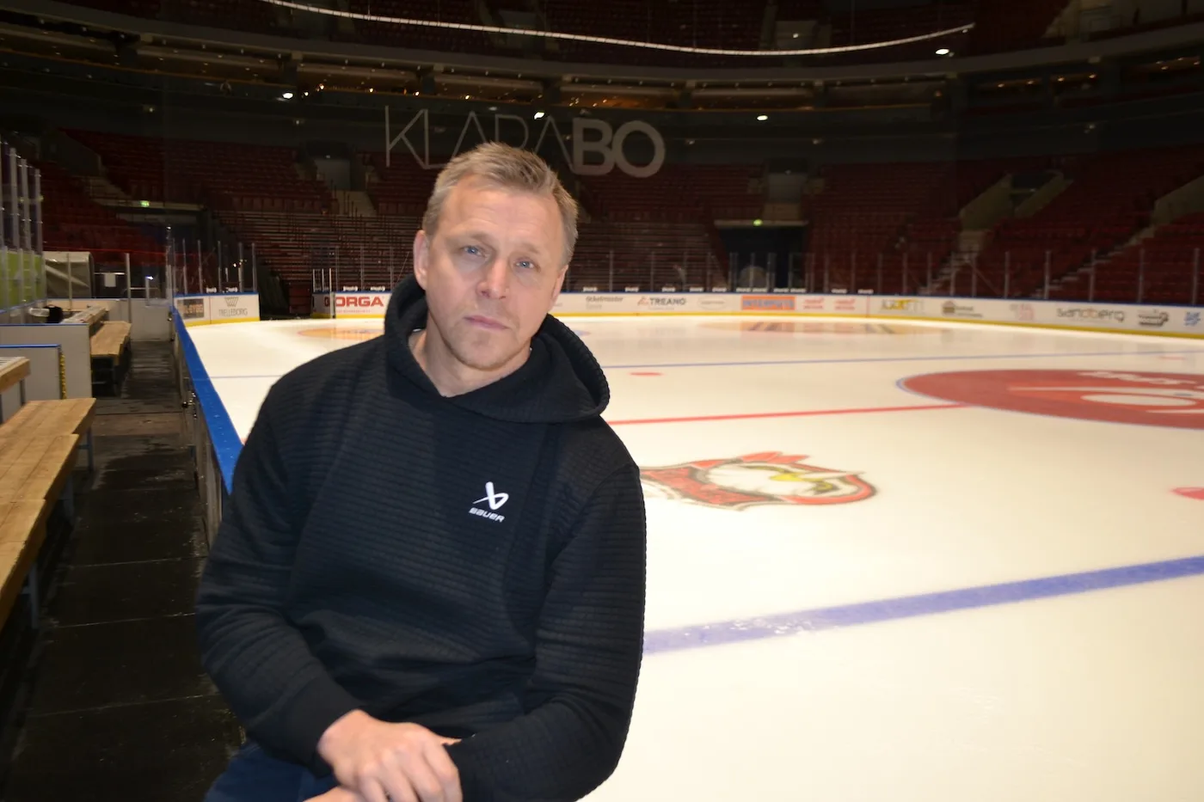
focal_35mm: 30
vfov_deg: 43.6
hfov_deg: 61.9
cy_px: 401
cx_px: 602
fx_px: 1003
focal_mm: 20
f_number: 4
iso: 400
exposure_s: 1/125
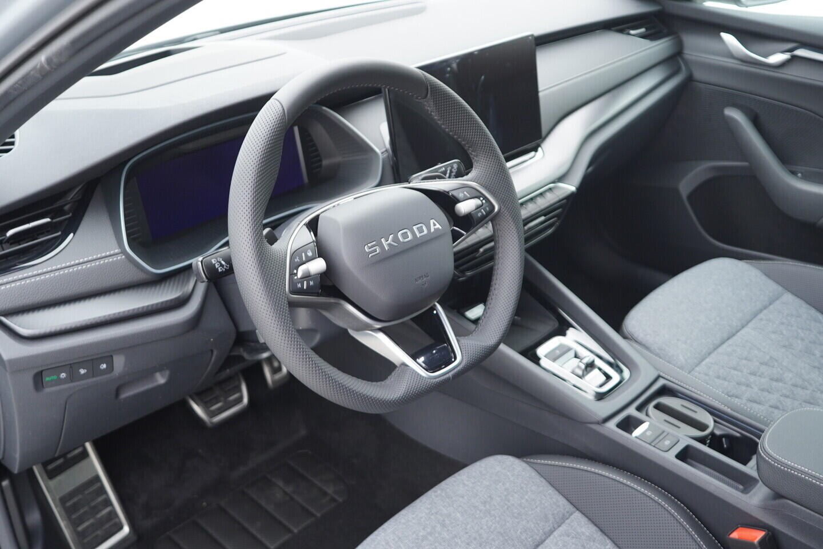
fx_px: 823
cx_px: 412
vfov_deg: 36.9
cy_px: 274
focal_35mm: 36
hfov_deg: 53.1
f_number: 2.8
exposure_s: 1/40
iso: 320
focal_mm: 24
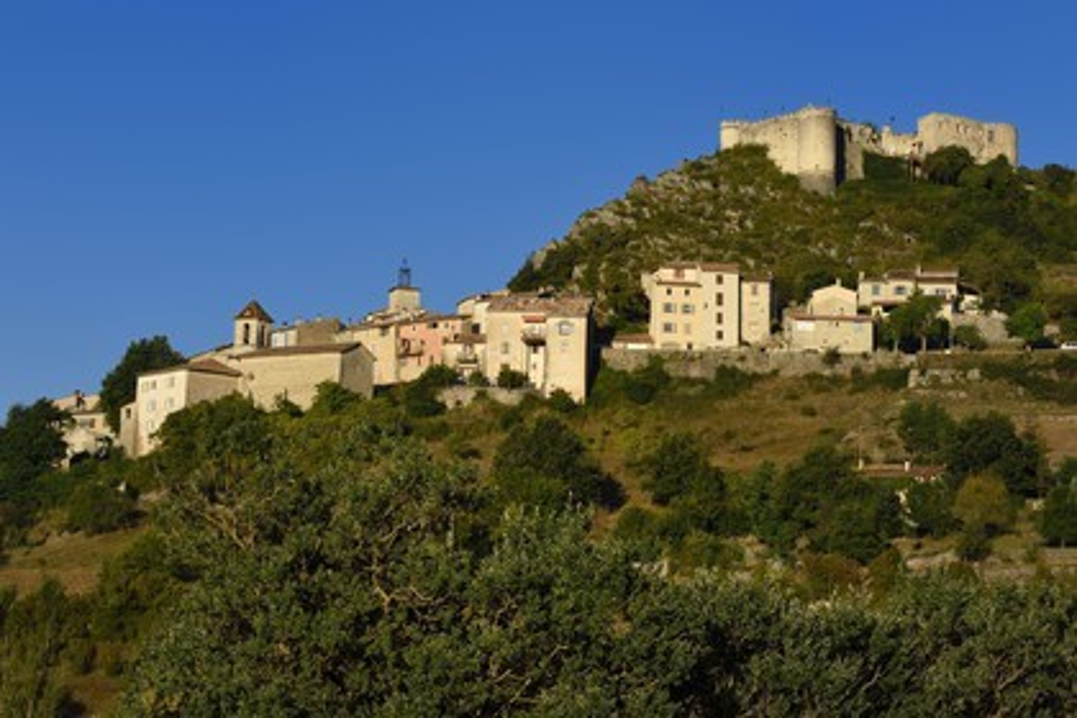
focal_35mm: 112
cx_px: 538
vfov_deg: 12.2
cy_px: 359
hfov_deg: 18.3
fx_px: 3350
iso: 200
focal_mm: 112
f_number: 13
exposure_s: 1/200
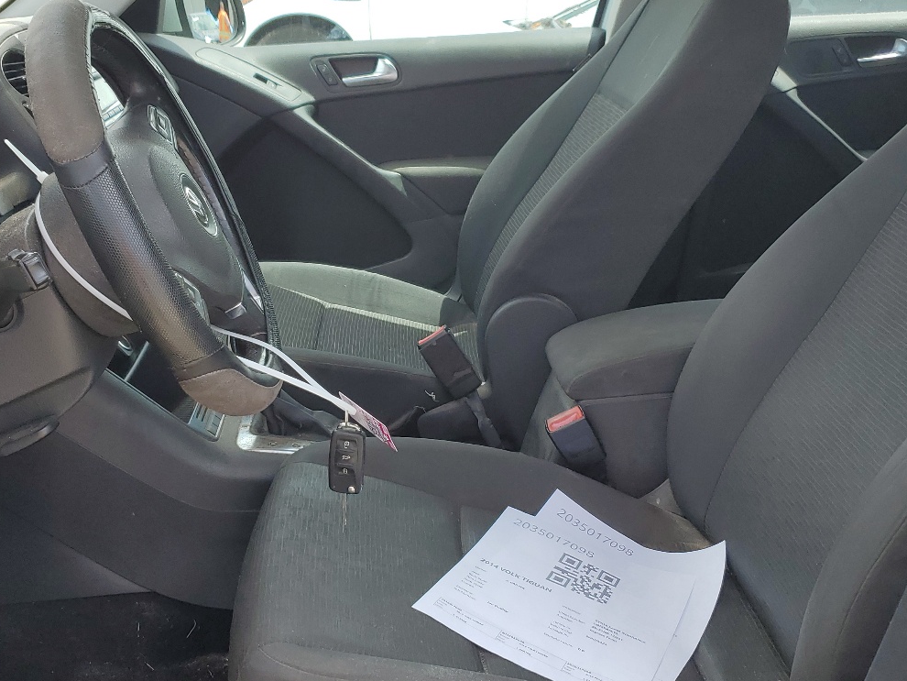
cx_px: 367
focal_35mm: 42
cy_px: 387
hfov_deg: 44.6
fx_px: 1101
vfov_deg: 34.3
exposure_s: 1/769
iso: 50
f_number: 1.5
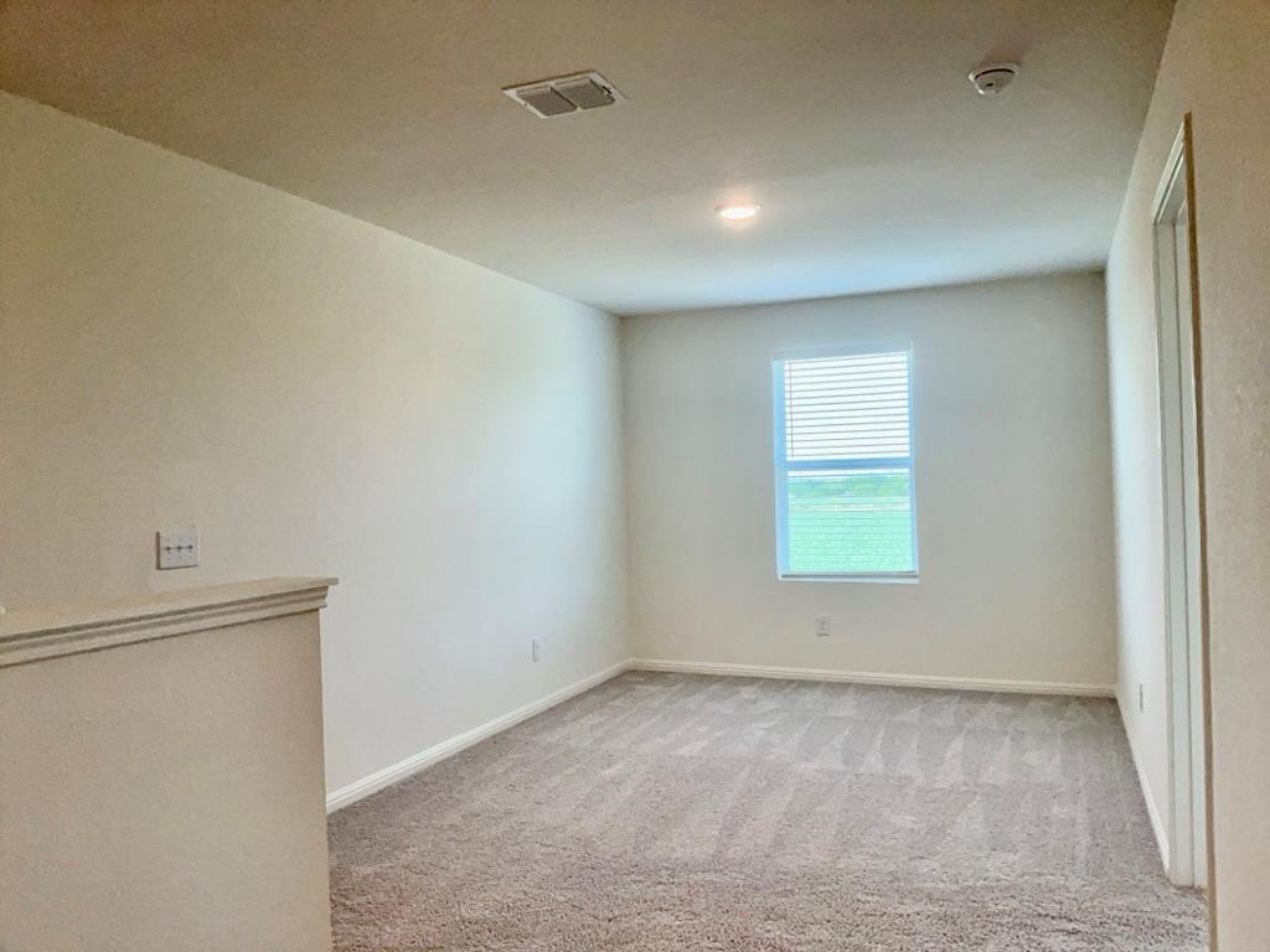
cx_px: 635
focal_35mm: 27
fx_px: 991
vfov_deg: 51.4
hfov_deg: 65.3
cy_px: 476
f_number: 1.8
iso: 80
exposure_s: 1/120
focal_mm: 3
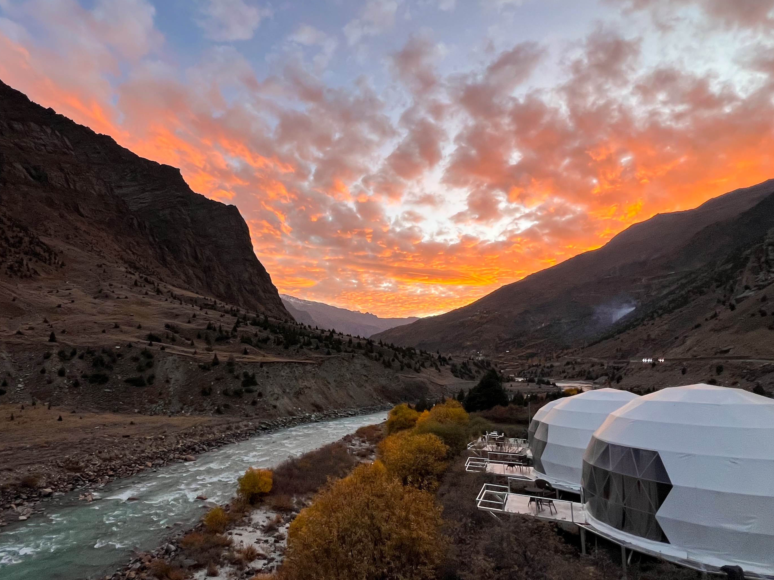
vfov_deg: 68.5
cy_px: 323
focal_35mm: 19
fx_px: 425
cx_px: 275
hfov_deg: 82.5
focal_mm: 1.57
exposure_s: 1/100
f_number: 1.8
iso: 64
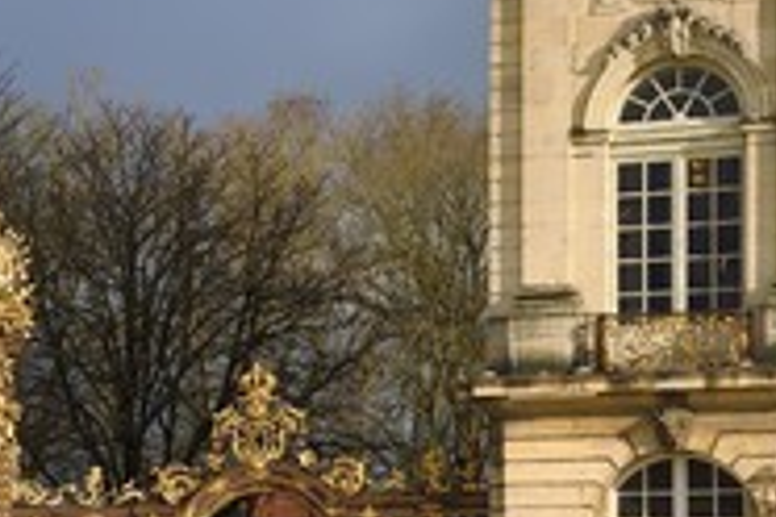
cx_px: -58
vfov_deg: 8.6
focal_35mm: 158
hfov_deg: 12.8
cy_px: 517
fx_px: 3406
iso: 200
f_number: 9
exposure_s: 1/640
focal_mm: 70
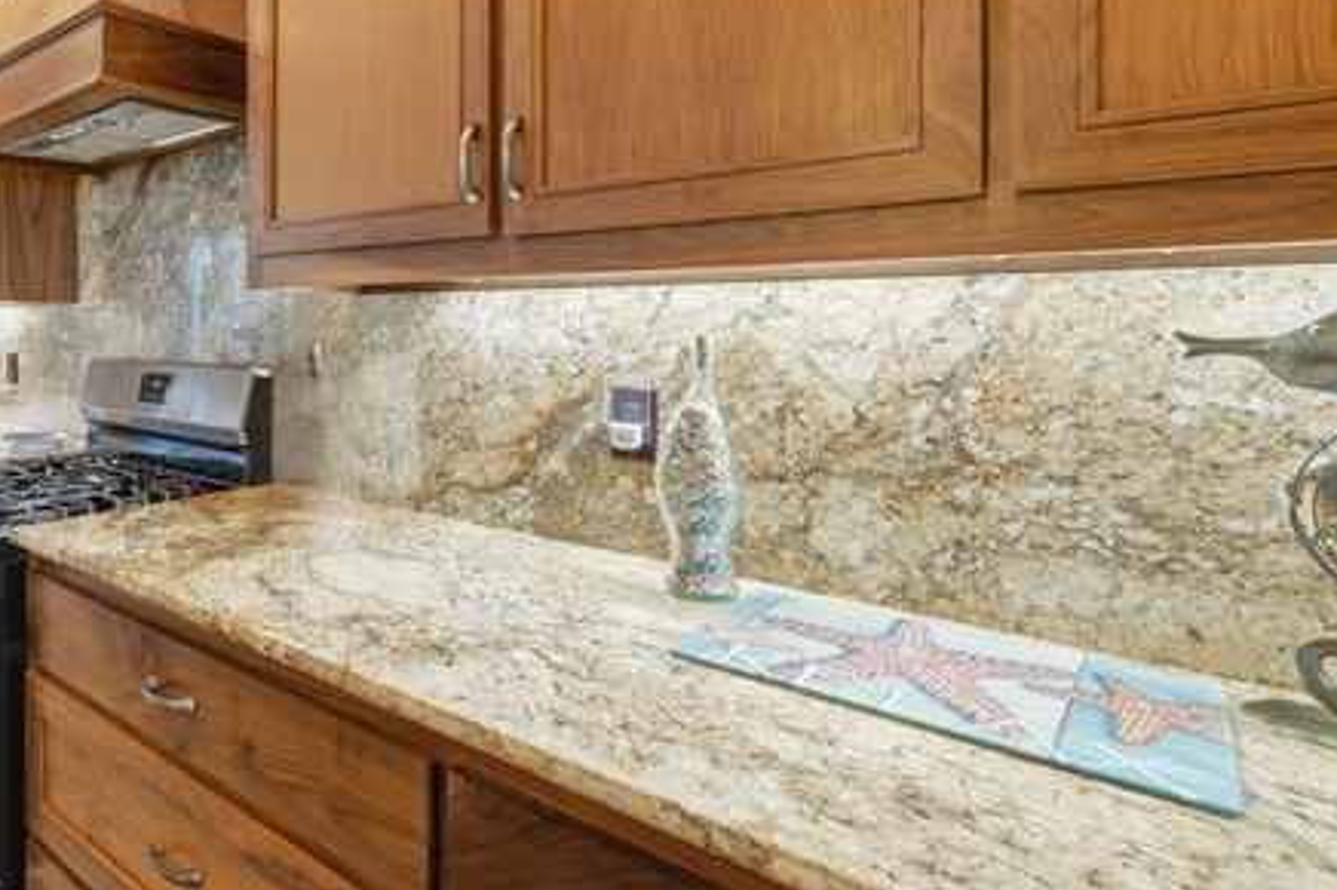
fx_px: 816
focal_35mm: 22
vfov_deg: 56.3
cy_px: 319
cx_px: 386
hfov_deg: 74.7
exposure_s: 1/15
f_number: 10
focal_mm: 15
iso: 100
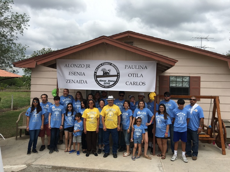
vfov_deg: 48.2
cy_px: 86
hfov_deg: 61.7
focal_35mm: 29
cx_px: 115
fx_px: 193
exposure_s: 1/1972
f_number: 2.2
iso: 25
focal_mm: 4.15
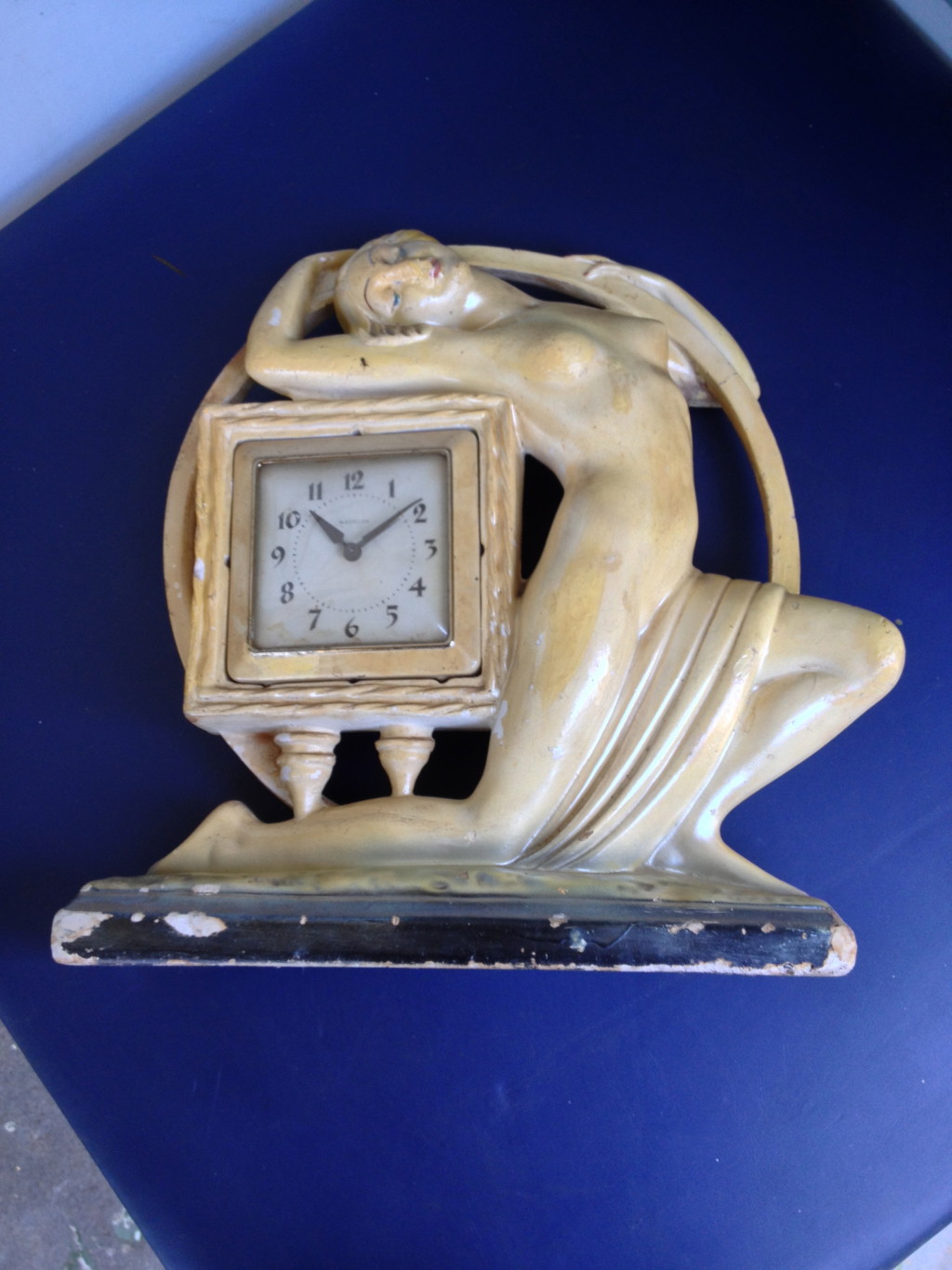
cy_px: 635
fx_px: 1283
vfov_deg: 52.6
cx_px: 476
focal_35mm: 35
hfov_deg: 40.7
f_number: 2.4
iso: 50
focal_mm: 4.28
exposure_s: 1/30
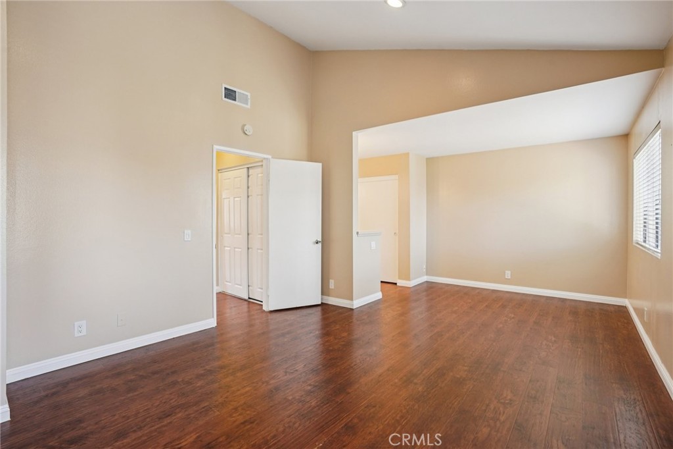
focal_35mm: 16
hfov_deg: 96.8
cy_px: 224
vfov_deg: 73.7
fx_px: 299
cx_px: 336
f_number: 8
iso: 400
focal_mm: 16
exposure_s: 1/10
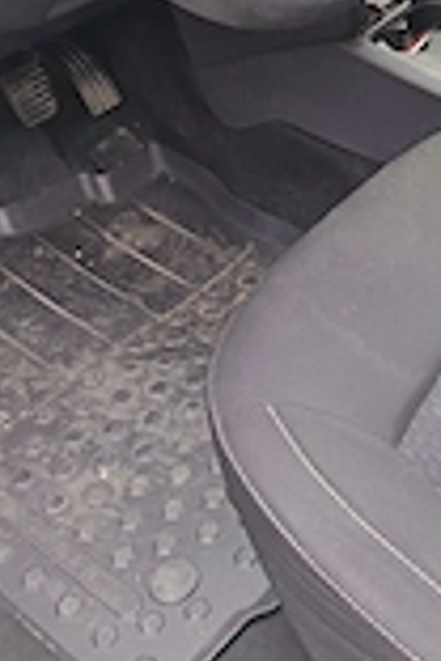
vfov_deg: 28.6
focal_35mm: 64
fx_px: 1176
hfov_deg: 20.8
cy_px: -64
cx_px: 399
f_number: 1.75
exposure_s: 1/100
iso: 255
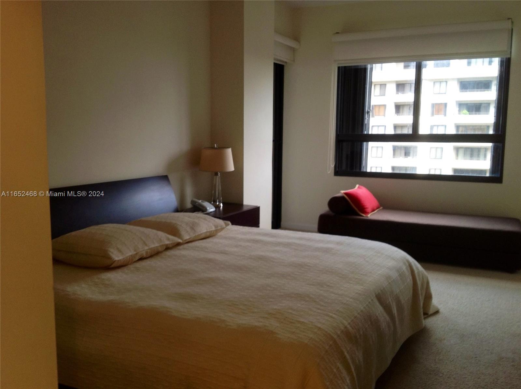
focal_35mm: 35
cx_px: 260
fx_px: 526
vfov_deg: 40.6
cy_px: 194
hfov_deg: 52.7
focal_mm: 4.28
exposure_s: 1/20
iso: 80
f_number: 2.4
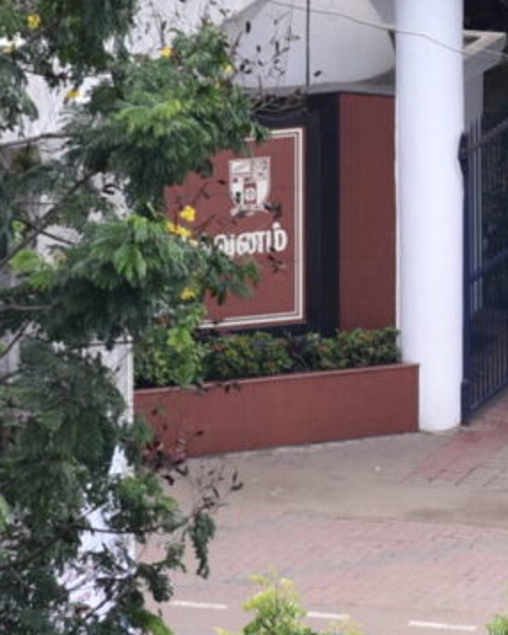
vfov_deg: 3.4
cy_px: -9
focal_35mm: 565
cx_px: 979
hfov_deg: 2.7
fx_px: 10609
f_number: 7.1
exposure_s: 1/125
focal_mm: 105
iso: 125
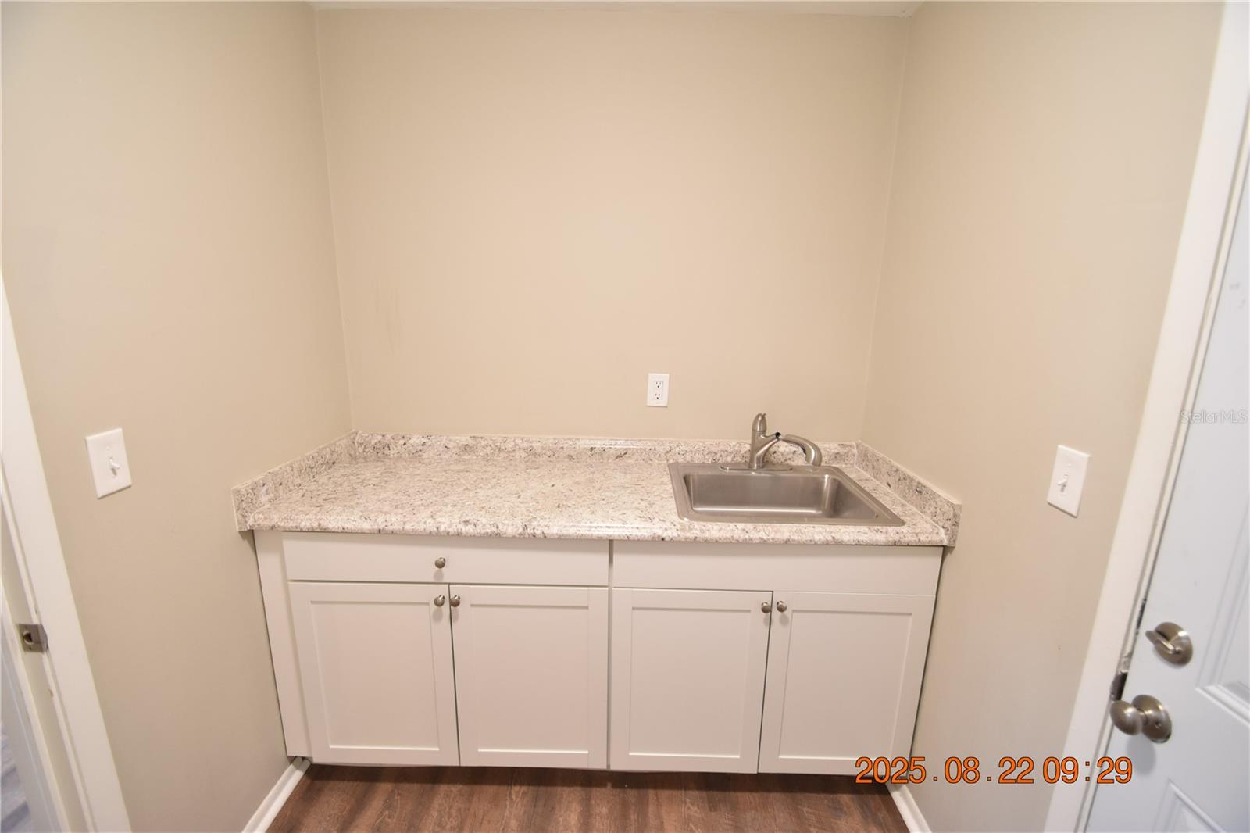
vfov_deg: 77.3
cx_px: 625
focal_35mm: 15
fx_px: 521
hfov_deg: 100.4
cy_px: 416
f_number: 3.5
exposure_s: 1/15
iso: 800
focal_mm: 10
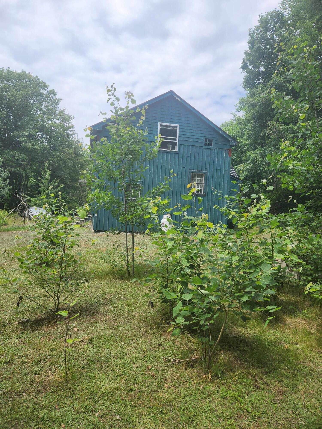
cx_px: 161
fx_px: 285
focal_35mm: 23
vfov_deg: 73.9
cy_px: 214
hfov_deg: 58.9
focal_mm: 5.4
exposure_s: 1/1053
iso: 20
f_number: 1.8
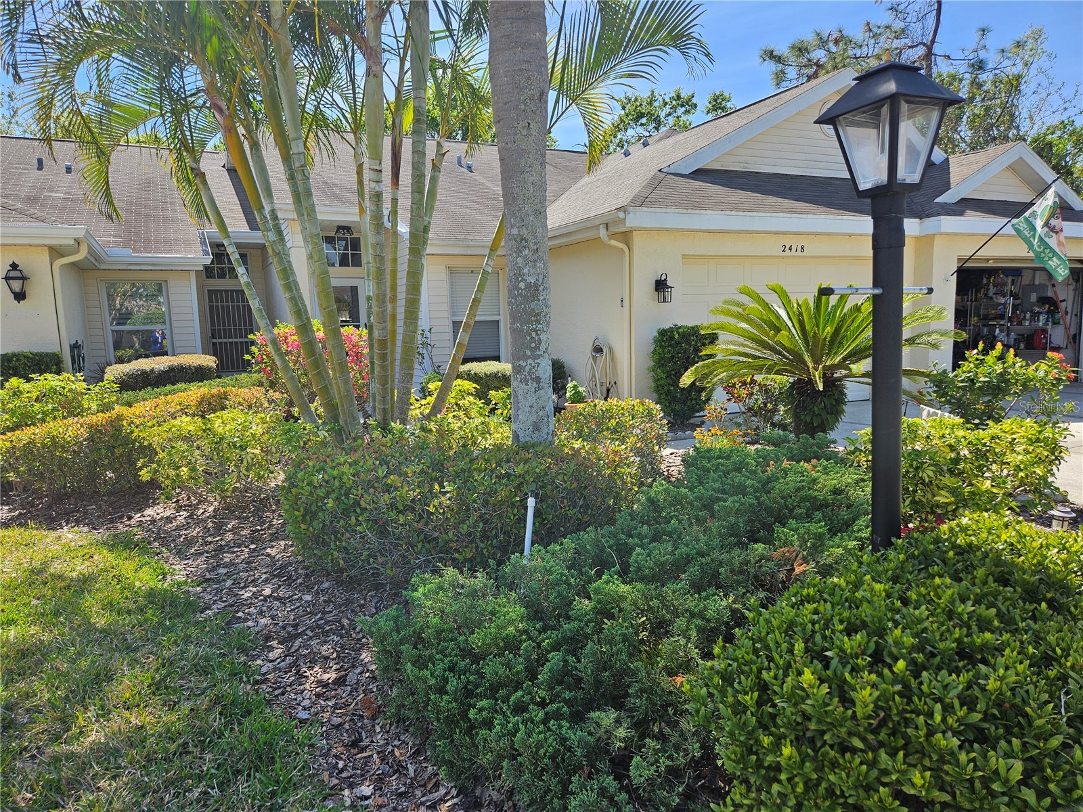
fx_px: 720
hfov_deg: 73.9
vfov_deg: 58.9
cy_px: 406
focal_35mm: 23
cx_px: 542
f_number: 1.8
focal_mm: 5.4
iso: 25
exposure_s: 1/816
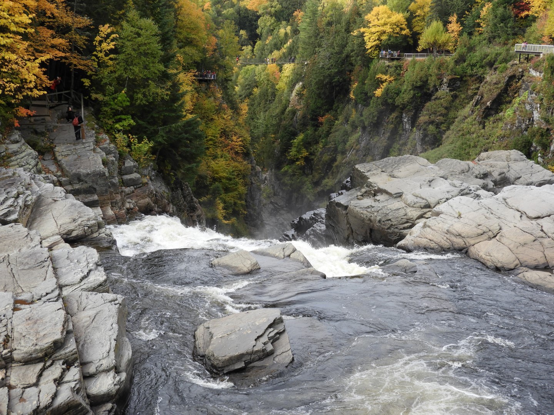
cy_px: 208
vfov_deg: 29.1
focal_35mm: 50
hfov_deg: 38.2
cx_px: 277
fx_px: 800
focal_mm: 9
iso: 100
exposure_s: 1/200
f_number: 4
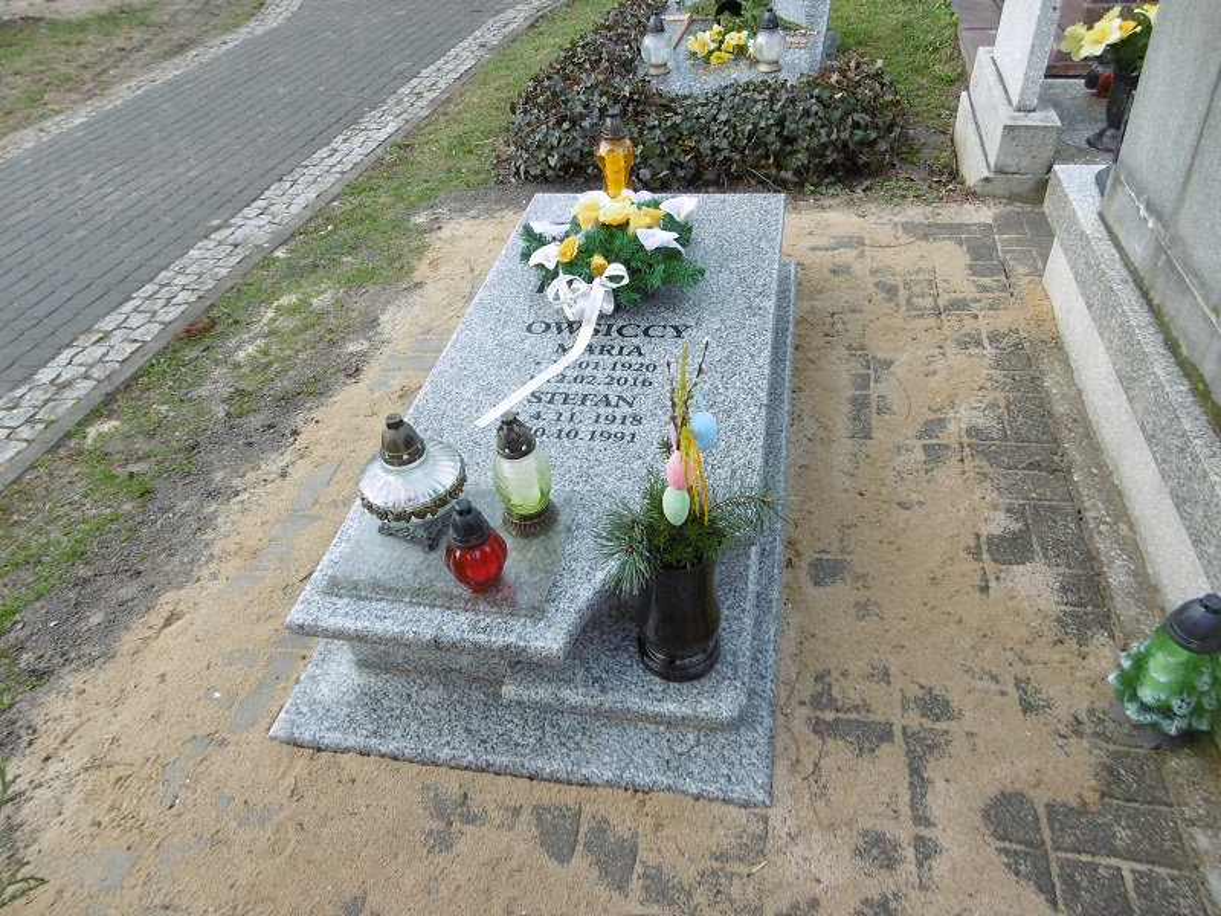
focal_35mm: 24
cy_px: 458
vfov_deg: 56.8
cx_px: 610
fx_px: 847
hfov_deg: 71.6
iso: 100
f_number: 3.1
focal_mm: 4.3
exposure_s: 1/320
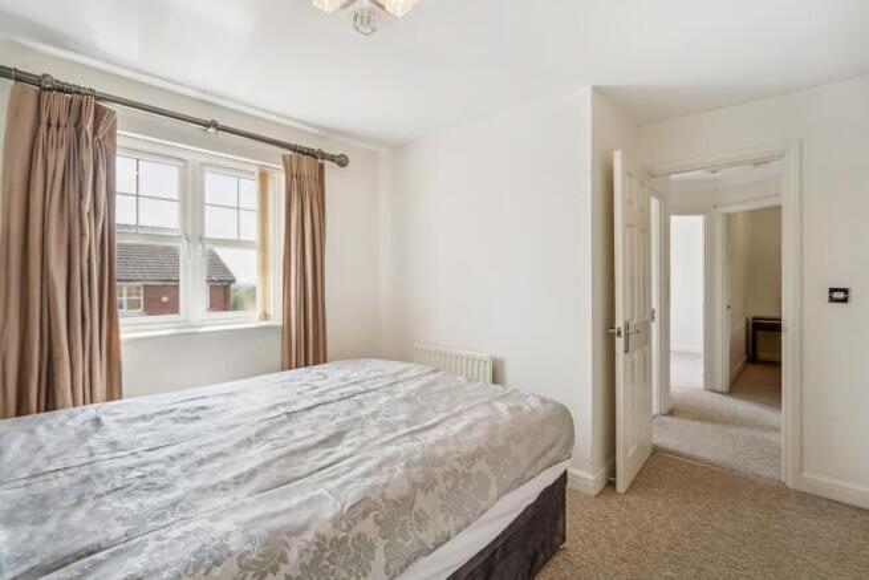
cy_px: 290
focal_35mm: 16
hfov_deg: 96.7
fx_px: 386
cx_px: 434
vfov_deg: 73.8
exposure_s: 1/100
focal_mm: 16
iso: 320
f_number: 4
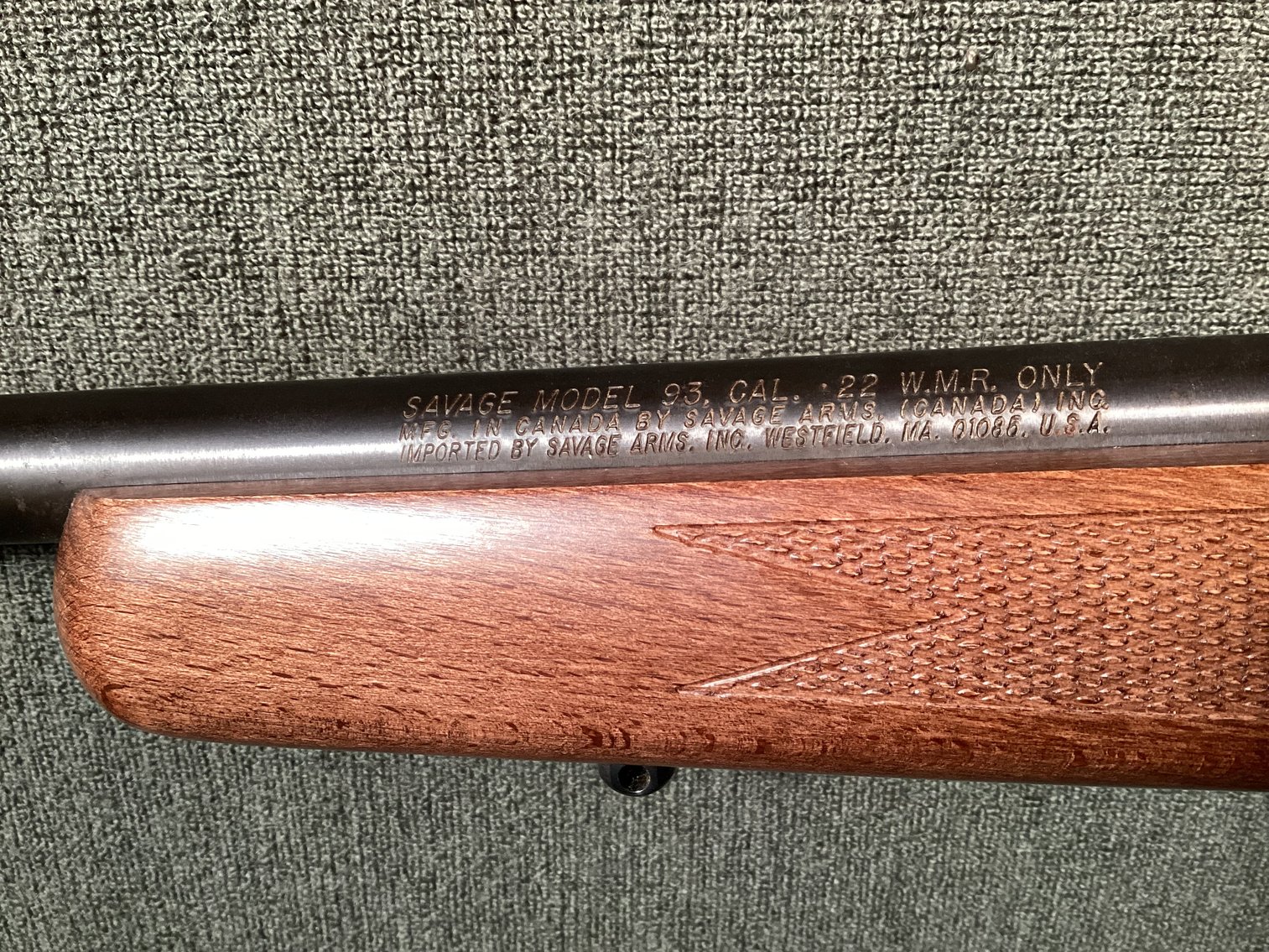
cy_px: 476
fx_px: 1137
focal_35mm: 31
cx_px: 634
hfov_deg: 58.3
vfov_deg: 45.4
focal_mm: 3.3
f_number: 2.4
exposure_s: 1/50
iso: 250
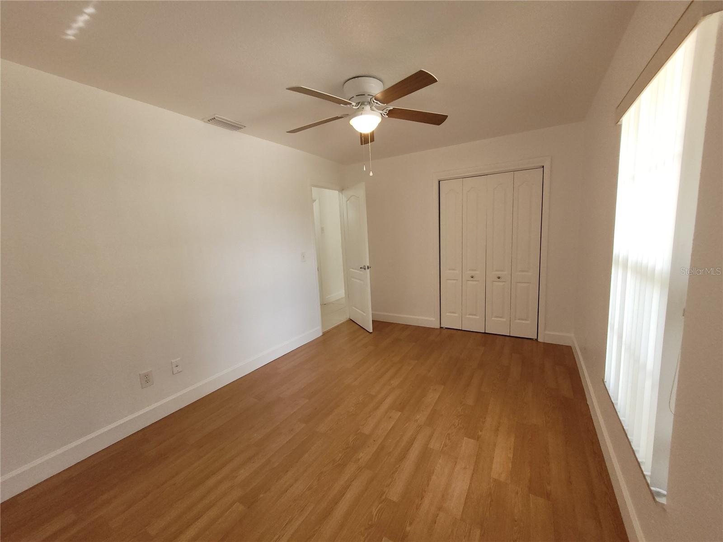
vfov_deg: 89.9
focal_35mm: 13
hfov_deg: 106.2
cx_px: 362
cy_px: 271
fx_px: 272
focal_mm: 1.74
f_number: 2.2
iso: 100
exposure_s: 1/60
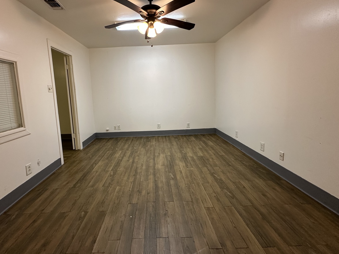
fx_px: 166
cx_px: 152
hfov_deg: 90.7
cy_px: 113
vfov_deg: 74.5
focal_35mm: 17
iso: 160
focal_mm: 2.22
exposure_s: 1/60
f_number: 2.2
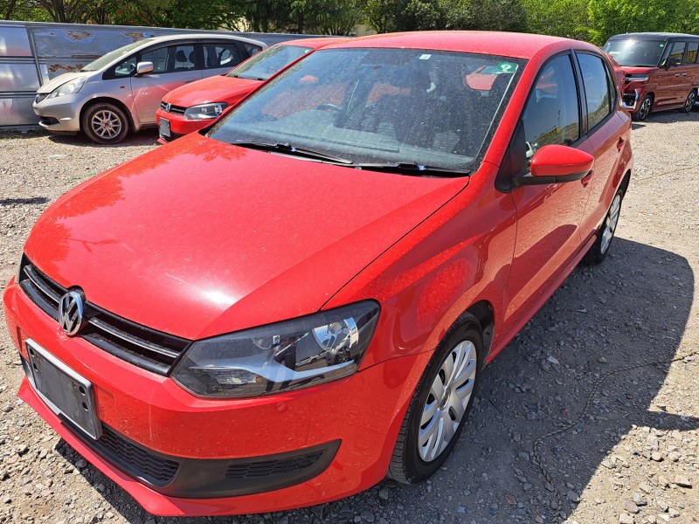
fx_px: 485
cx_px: 350
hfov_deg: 71.6
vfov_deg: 56.8
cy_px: 262
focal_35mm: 24
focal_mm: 5.23
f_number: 1.8
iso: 50
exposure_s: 1/1050
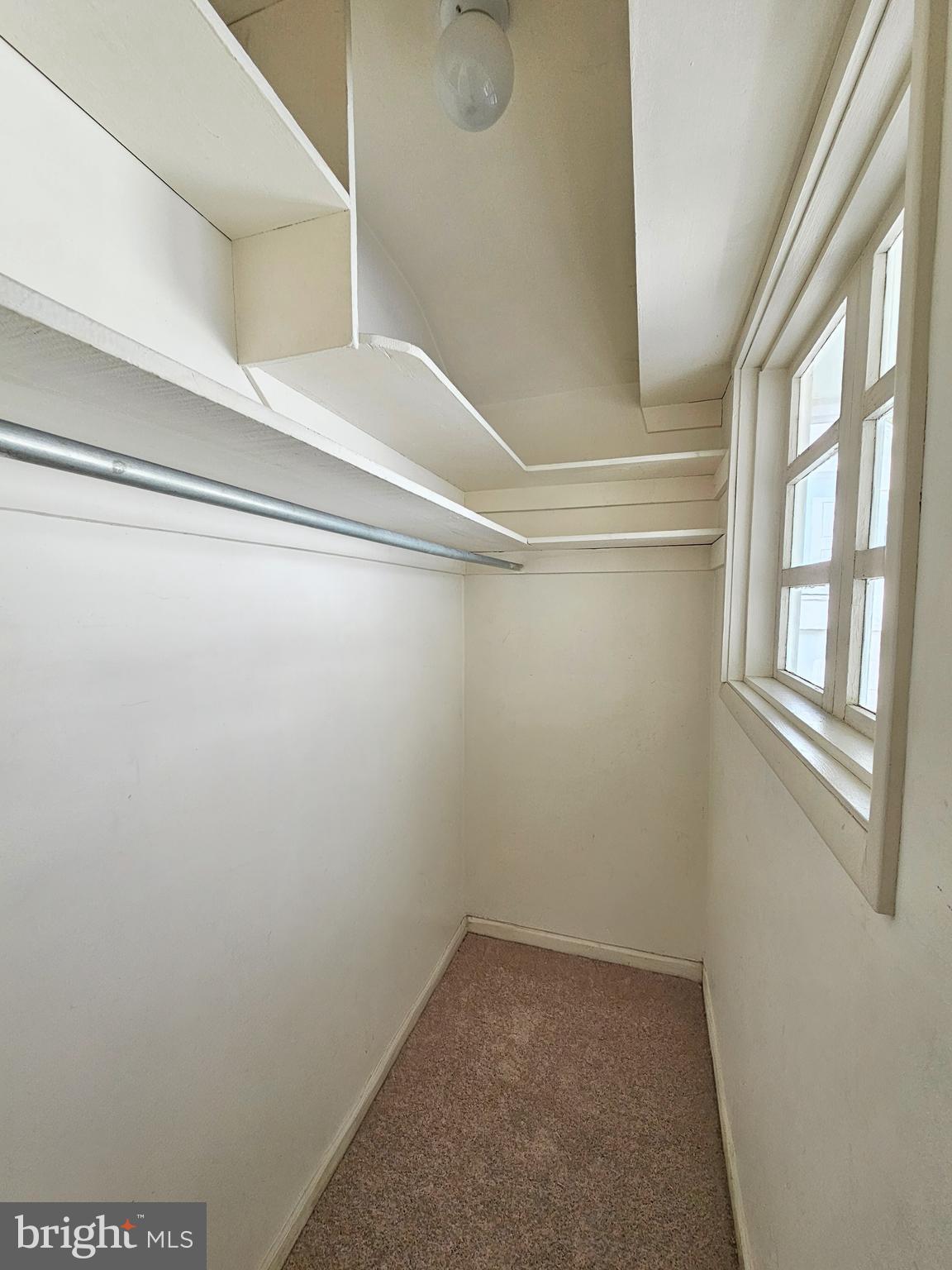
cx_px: 476
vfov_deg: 106.2
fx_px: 477
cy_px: 635
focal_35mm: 13
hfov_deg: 89.9
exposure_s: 1/359
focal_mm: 2.2
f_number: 2.2
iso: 160
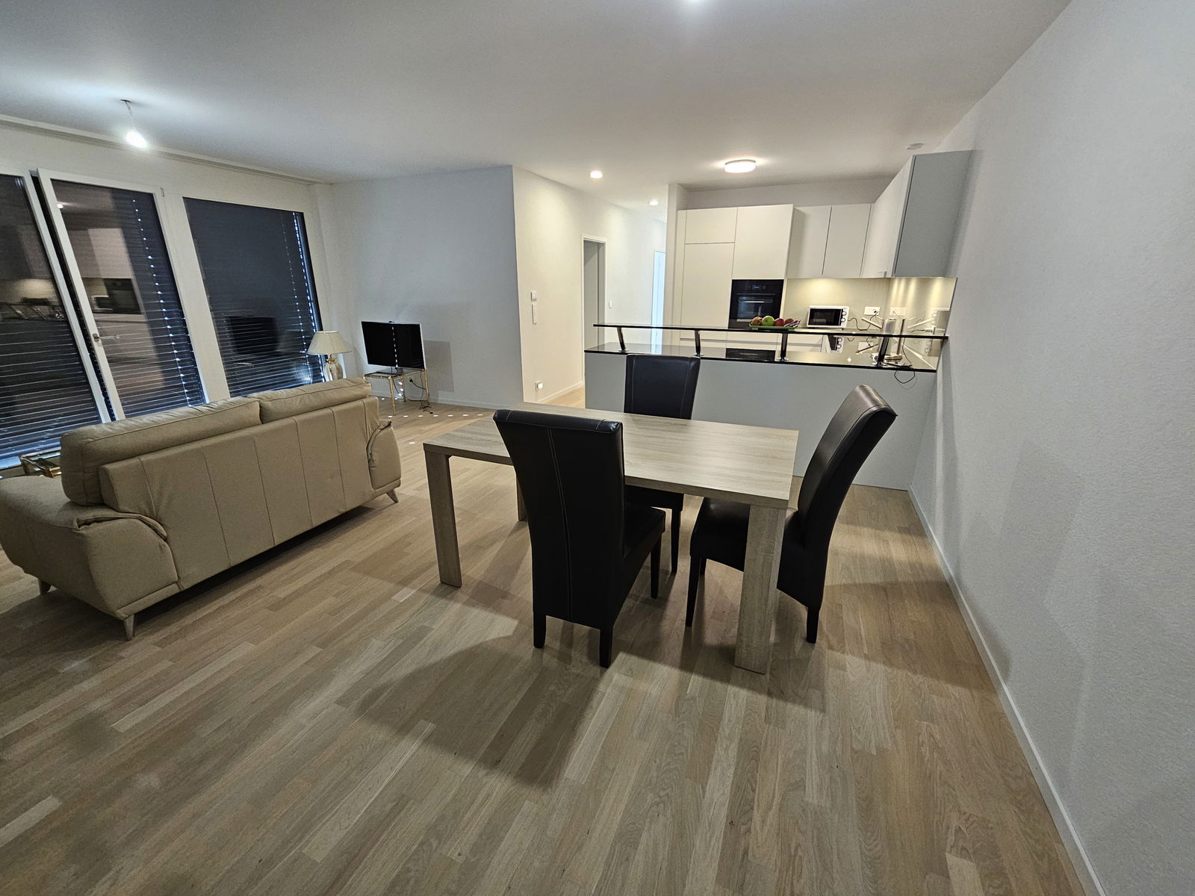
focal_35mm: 13
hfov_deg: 106.2
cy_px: 448
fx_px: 449
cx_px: 598
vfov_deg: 89.9
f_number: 2.2
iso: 400
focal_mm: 2.2
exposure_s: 1/70.8
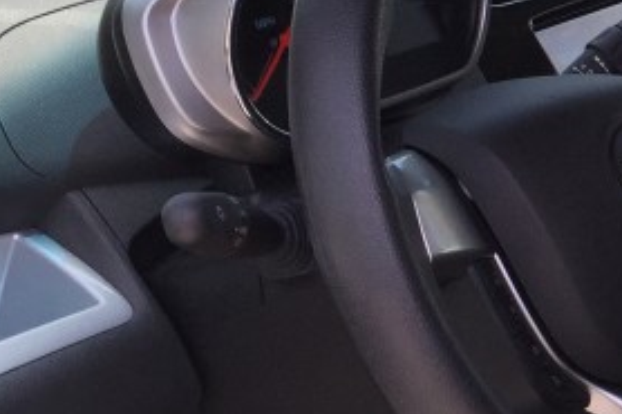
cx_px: 904
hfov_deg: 16.9
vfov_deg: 12.3
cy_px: 98
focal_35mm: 111
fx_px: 1917
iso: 32
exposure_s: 1/638
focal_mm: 4.15
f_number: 2.2
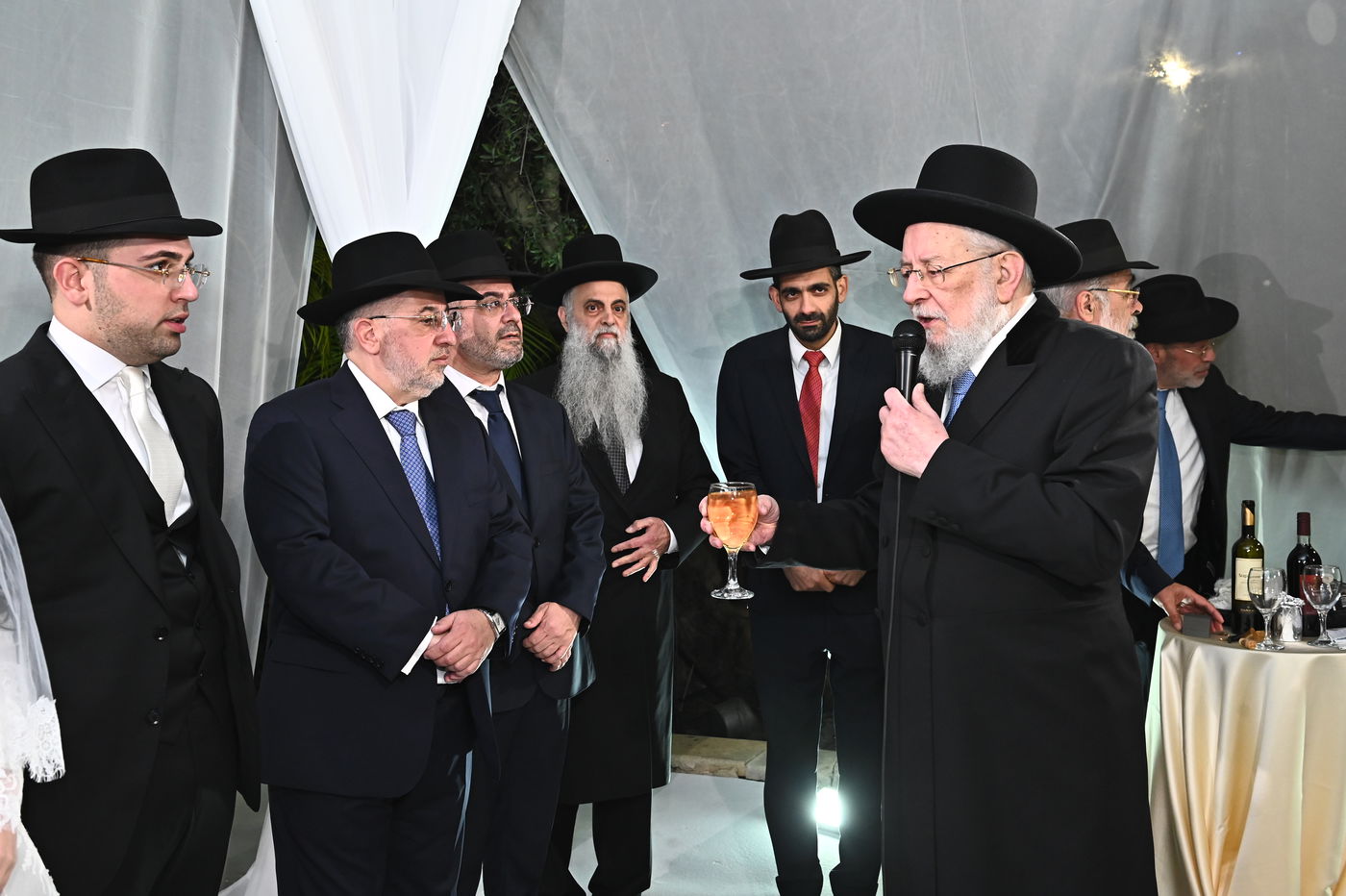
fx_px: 1345
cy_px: 448
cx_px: 673
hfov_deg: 53.2
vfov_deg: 36.8
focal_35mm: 36
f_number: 6.3
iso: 2500
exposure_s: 1/200
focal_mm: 36
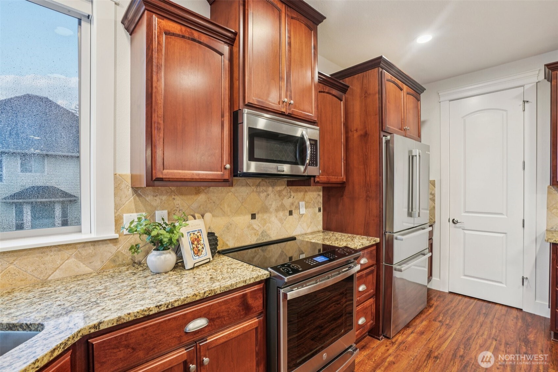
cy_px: 186
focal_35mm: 16
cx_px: 279
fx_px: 248
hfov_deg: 96.7
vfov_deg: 73.7
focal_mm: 16
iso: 400
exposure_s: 1/2.5
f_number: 8
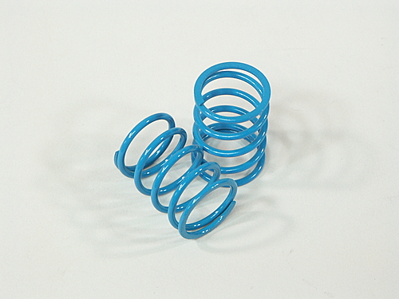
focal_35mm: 200
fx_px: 2305
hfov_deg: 9.9
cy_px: 150
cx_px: 200
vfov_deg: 7.4
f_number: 10
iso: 100
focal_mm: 50.69
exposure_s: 1/13
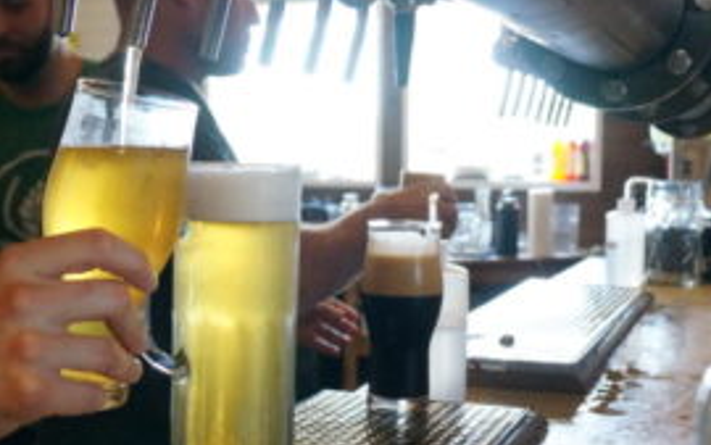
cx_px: 274
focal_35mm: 60
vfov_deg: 21.6
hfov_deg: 33.8
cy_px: 305
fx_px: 1163
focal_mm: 20
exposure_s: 1/160
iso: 3200
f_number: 4.5
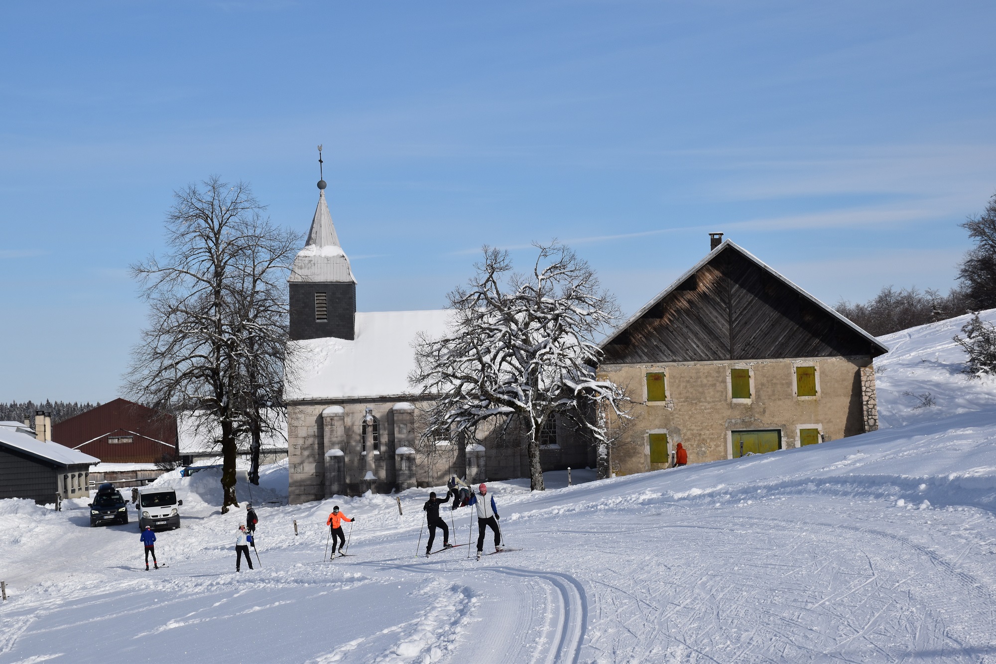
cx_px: 498
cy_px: 332
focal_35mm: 90
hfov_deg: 22.6
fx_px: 2490
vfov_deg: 15.2
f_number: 11
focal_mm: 60
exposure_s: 1/500
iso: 200
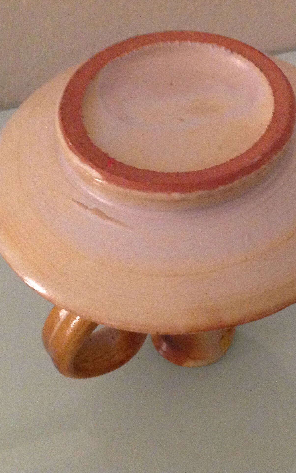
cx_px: 212
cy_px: 237
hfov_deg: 25.6
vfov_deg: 40.3
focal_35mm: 50
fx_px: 645
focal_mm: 4.28
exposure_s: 1/17
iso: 500
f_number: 2.4
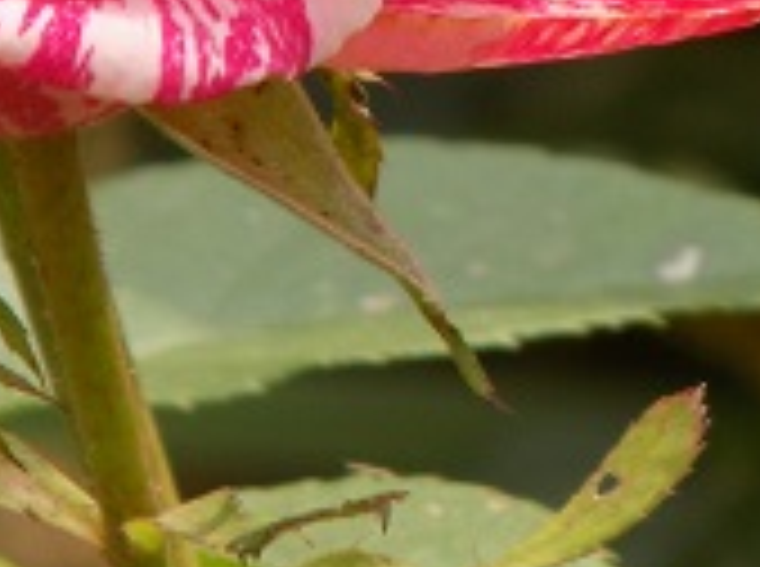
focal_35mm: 1665
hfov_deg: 1.2
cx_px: 351
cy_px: -216
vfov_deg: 0.9
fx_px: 36478
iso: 80
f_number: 5.9
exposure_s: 1/160
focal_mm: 104
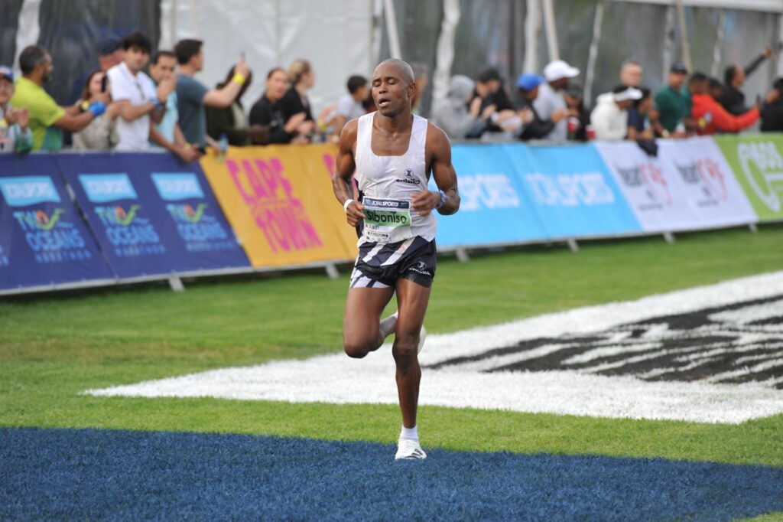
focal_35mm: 200
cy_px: 261
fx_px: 4348
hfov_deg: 10.3
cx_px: 392
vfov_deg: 6.9
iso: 200
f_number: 4
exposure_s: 1/320
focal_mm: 200
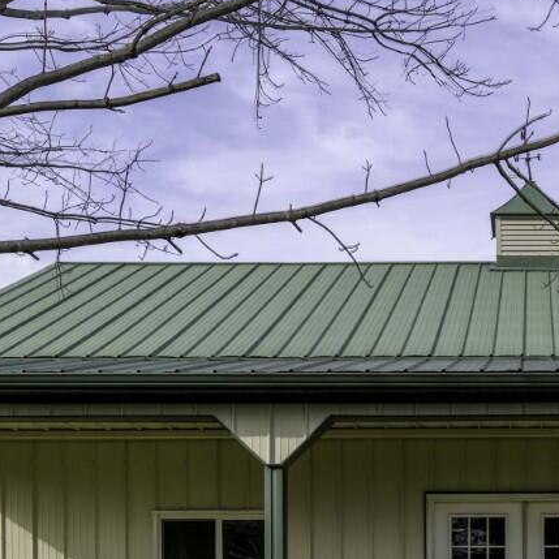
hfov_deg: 27.0
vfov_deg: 25.9
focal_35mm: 61
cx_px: 523
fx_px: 1114
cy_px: 622
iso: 100
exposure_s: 1/400
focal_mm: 19
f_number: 13
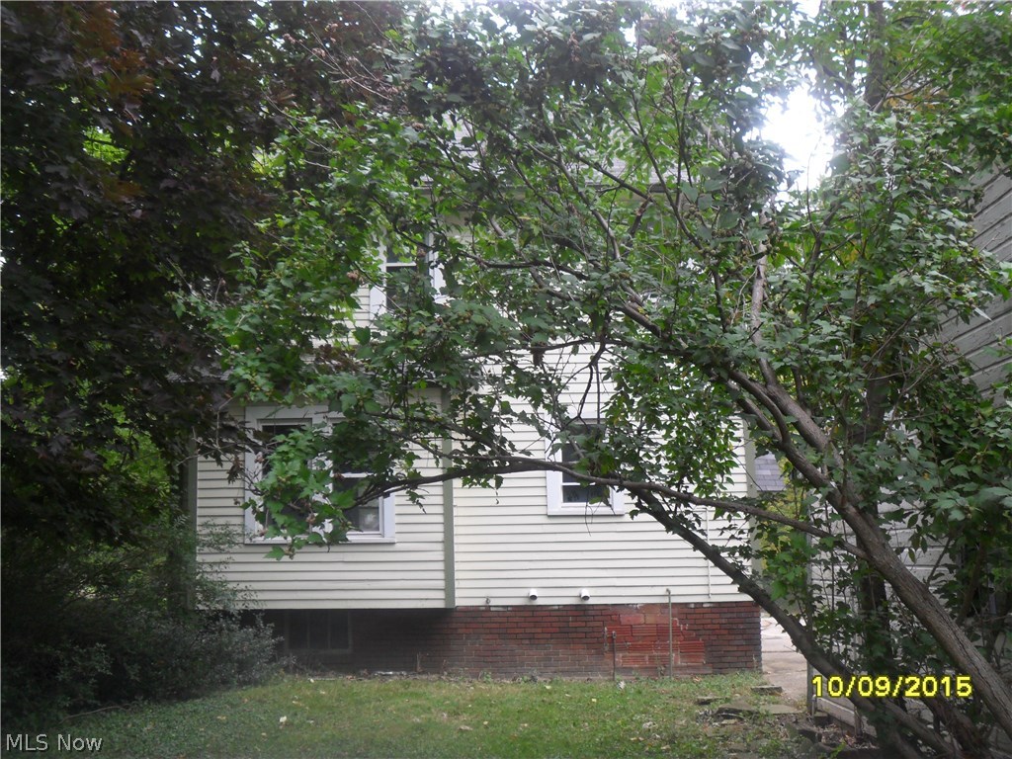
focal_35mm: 35
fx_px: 1023
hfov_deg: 52.6
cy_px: 380
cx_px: 506
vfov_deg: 40.7
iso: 80
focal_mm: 6.3
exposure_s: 1/90
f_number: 3
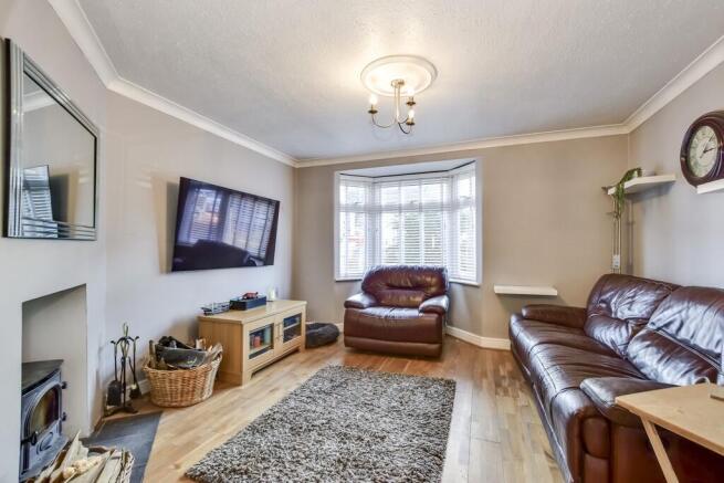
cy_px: 242
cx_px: 362
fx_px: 302
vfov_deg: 77.4
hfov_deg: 100.4
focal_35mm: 15
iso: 640
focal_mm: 10
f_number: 8
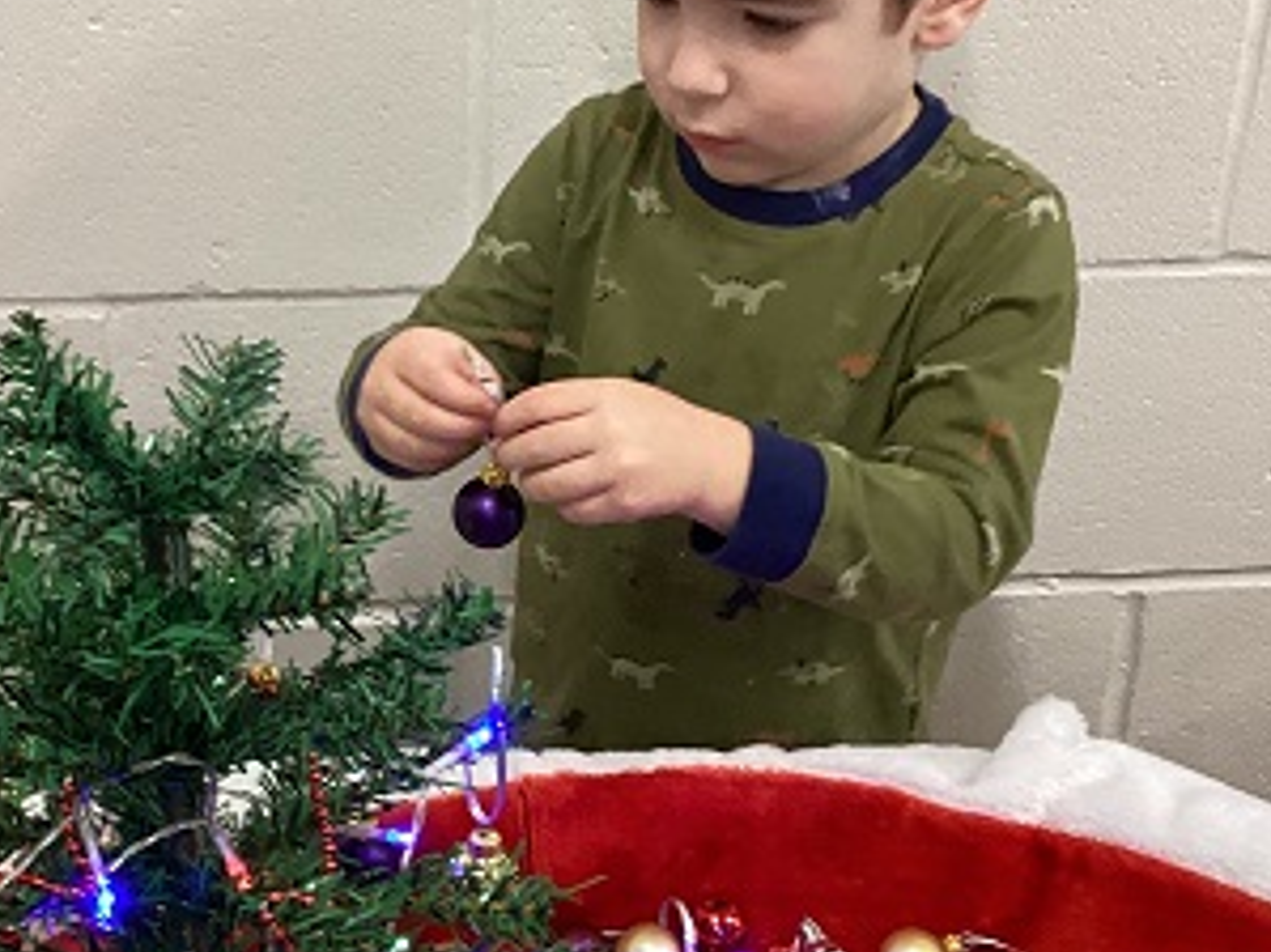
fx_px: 2532
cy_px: 531
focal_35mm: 69
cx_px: 463
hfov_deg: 28.1
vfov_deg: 21.3
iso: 250
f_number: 2.4
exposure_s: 1/40
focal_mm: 3.3
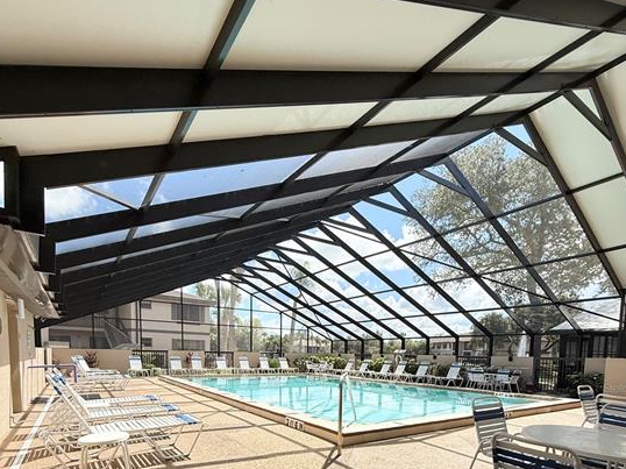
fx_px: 362
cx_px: 321
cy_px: 388
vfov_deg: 59.7
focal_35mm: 20
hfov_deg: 81.8
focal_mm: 2.22
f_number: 2.2
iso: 50
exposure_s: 1/1464
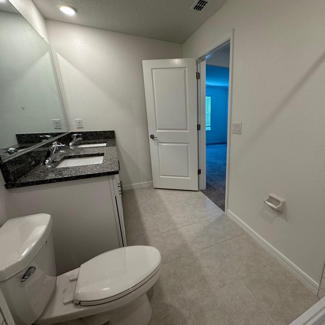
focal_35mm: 17
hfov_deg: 81.8
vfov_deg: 84.0
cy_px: 165
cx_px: 210
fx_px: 181
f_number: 2.2
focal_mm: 2.22
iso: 125
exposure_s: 1/120
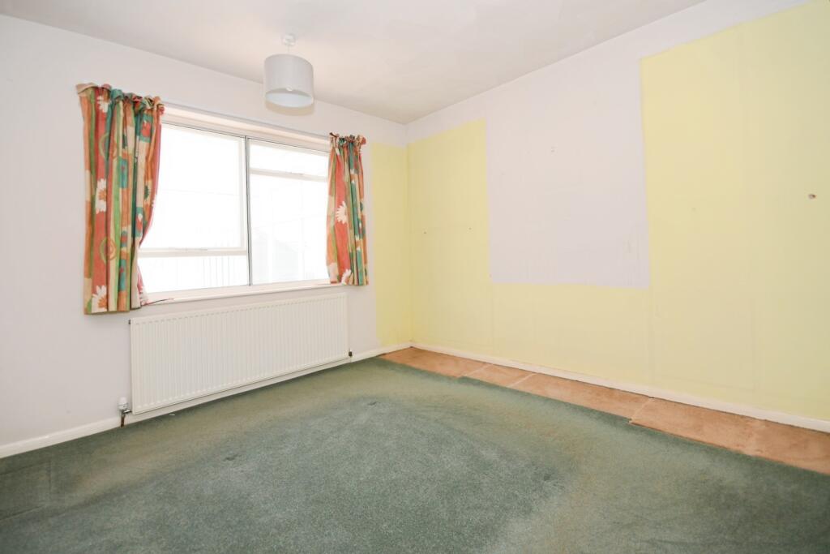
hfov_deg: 100.4
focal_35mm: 15
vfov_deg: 77.3
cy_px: 277
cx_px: 415
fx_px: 346
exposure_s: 1/60
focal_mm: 10
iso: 400
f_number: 8
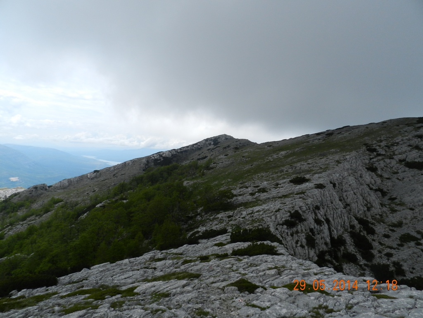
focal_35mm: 23
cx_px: 212
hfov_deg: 73.9
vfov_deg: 58.9
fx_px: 281
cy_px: 159
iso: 160
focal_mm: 4
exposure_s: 1/800
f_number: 4.5
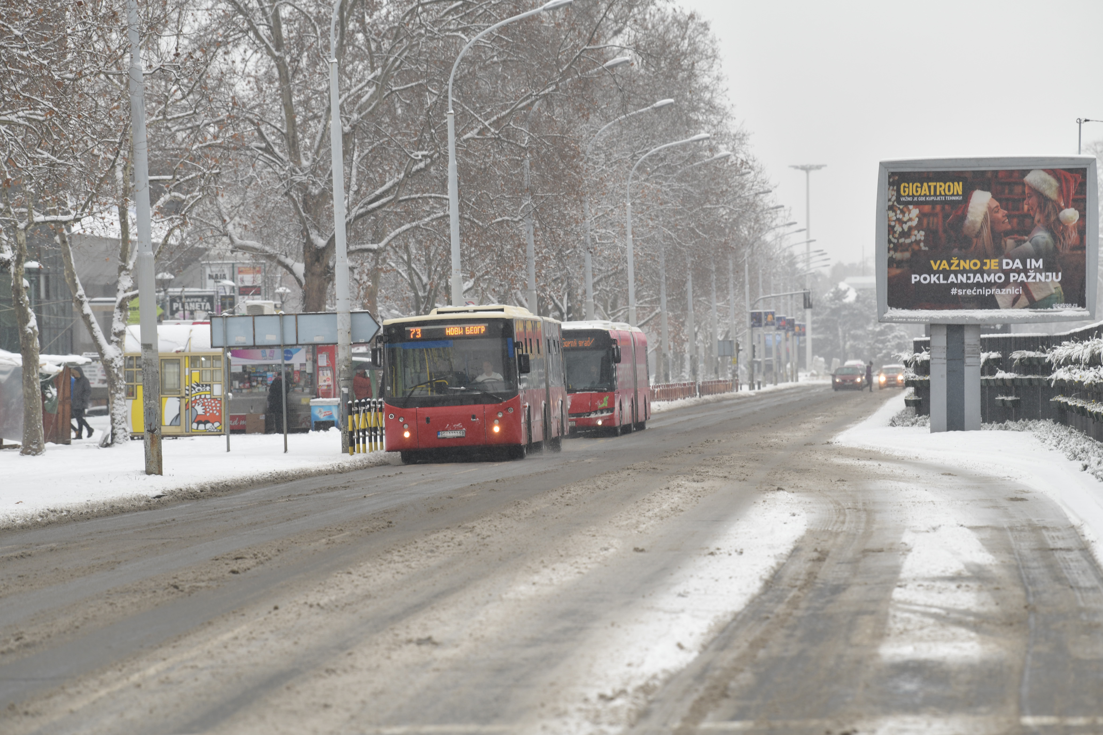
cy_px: 368
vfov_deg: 6.9
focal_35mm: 200
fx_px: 6127
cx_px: 552
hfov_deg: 10.3
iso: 250
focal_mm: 200
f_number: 5
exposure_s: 1/250
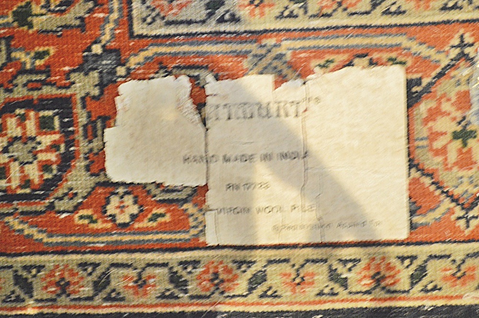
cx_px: 240
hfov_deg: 24.6
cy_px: 159
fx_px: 1097
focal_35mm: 82
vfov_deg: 16.5
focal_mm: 55
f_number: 5.6
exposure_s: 1/15
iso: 2800
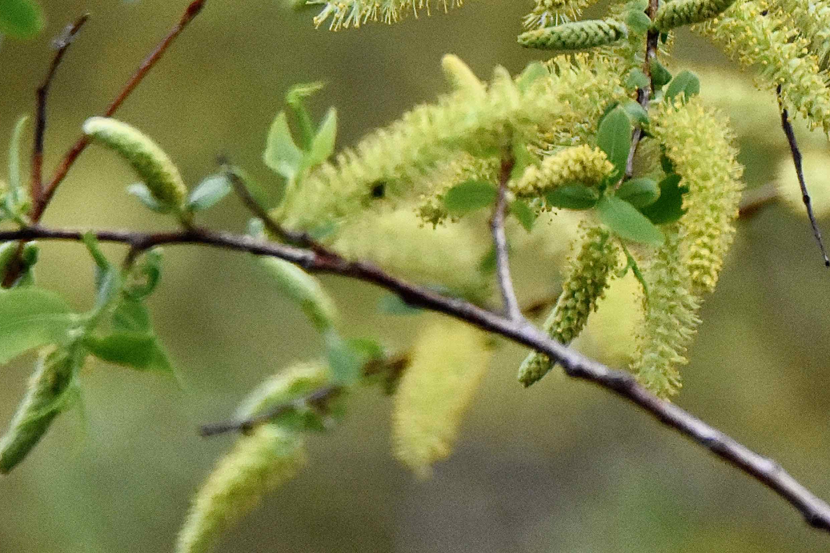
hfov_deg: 1.1
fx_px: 41633
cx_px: 872
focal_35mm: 1806
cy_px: -27
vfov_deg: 0.8
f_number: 8
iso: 5000
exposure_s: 1/4000
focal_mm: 500
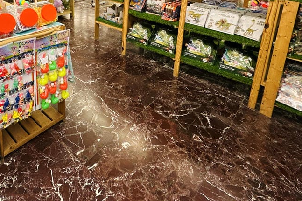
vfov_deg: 41.5
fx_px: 226
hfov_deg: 64.9
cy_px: -1
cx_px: 91
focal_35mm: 27
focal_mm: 2.22
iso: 200
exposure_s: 1/120
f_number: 2.2
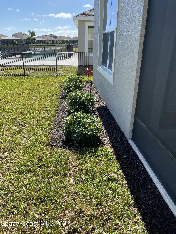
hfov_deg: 53.1
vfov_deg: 67.3
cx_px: 88
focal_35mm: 26
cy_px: 117
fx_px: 176
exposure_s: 1/1007
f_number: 1.8
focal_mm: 4.25
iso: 32
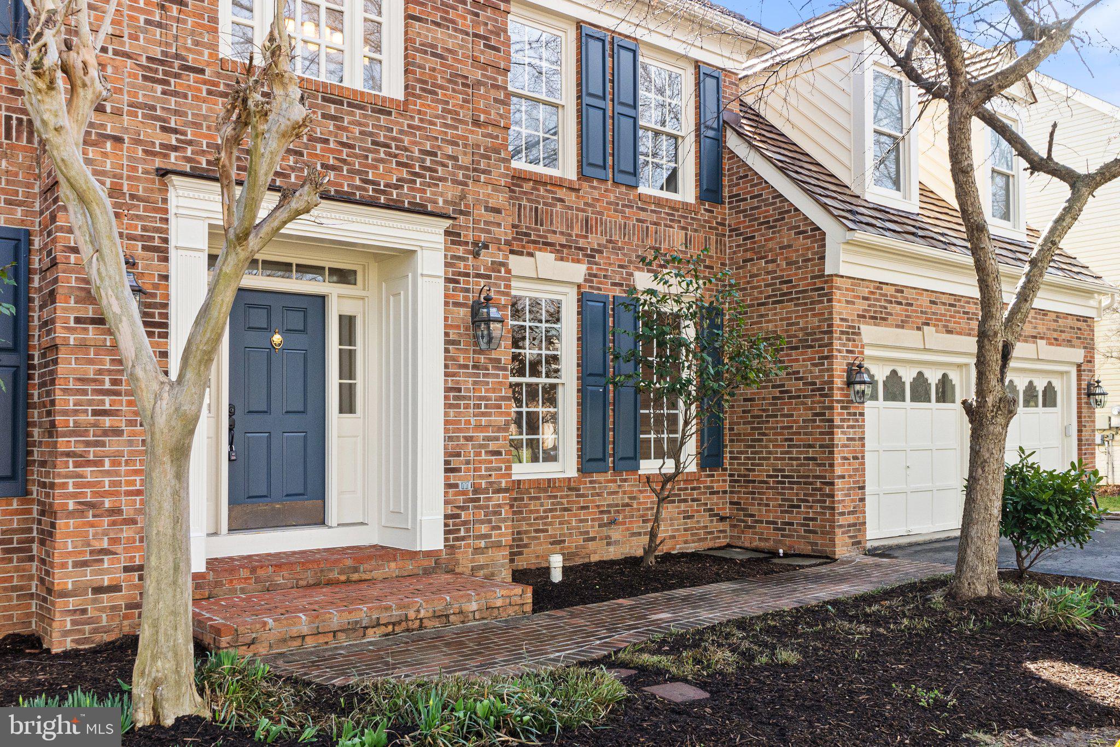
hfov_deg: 61.9
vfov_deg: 43.6
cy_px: 374
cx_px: 560
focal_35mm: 30
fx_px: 933
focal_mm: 20
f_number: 14
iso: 800
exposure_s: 1/60
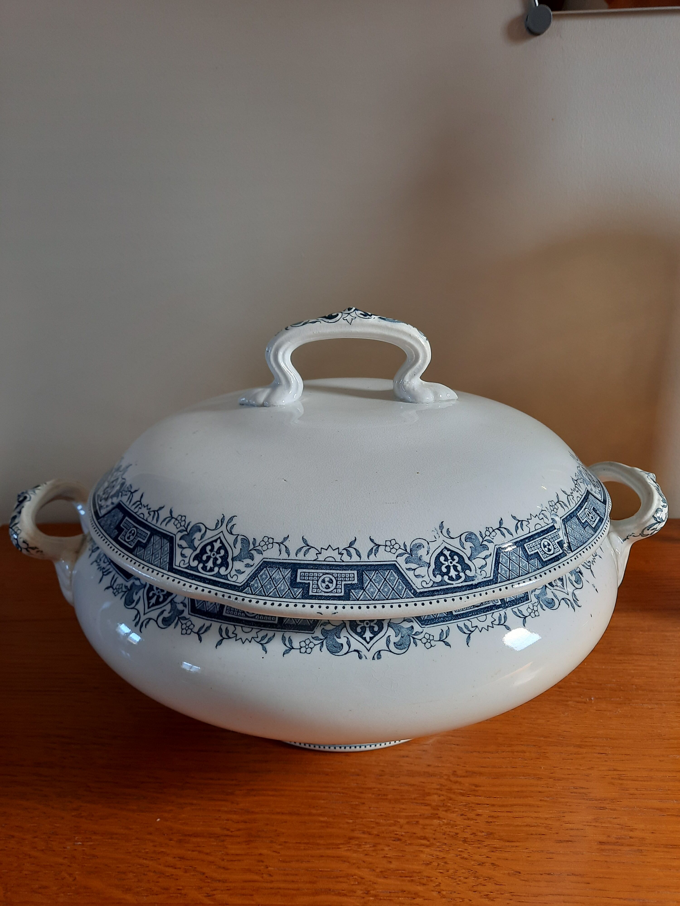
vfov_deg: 69.4
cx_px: 340
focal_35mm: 25
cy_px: 453
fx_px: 655
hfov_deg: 54.9
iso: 80
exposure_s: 1/50
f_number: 2
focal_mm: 4.6
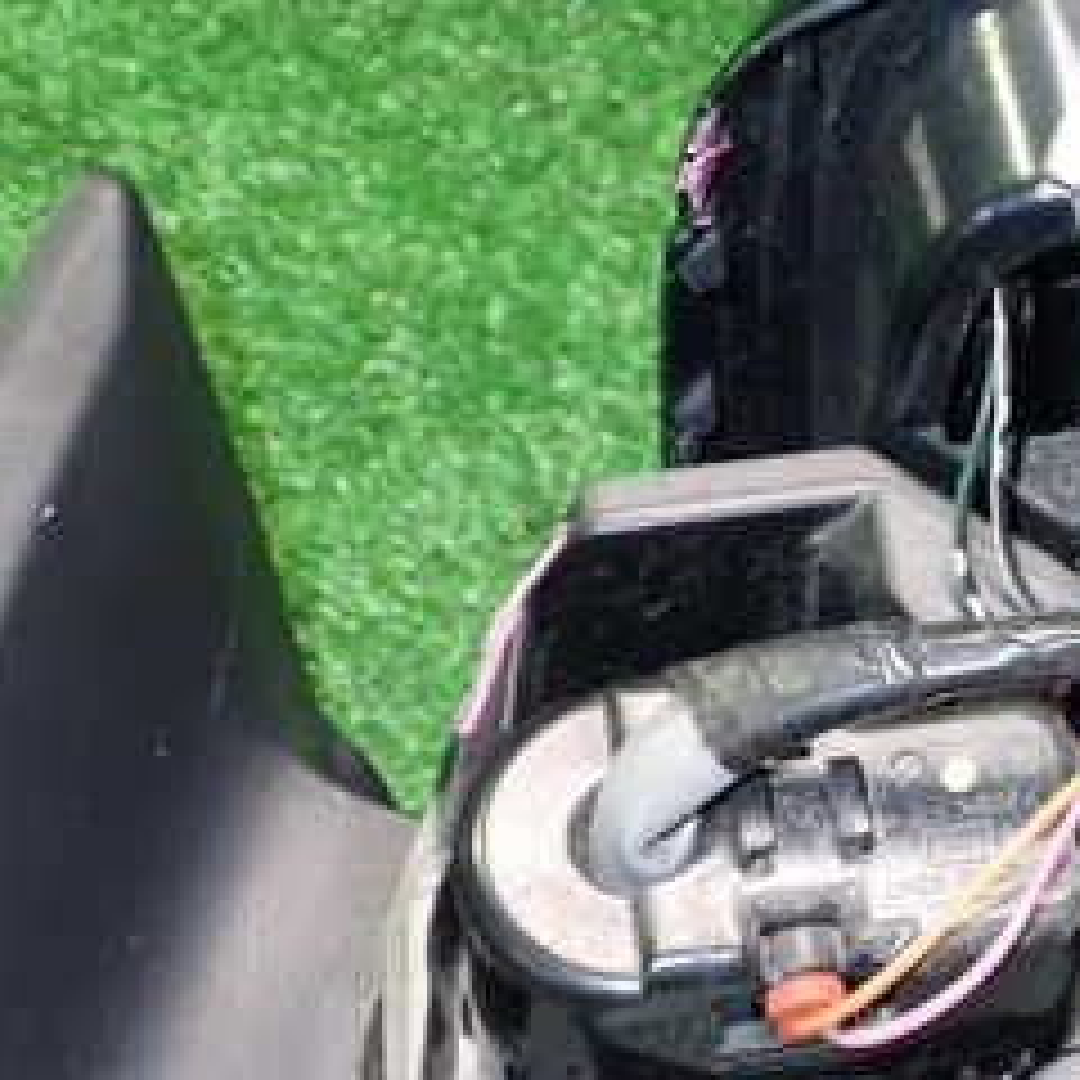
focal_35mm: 84
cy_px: 652
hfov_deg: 19.5
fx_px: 2965
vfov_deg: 20.6
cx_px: 1269
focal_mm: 6.83
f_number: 8
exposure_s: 1/4
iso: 800
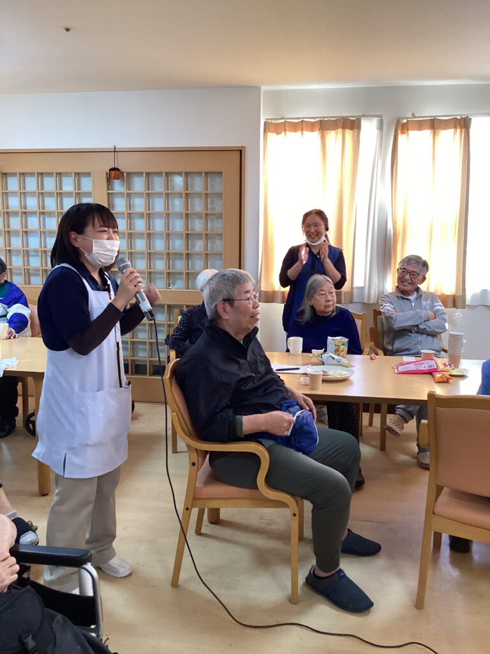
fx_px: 585
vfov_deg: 58.4
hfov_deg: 45.4
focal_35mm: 31
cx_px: 245
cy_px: 327
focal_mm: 3.3
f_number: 2.4
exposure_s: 1/60
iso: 160
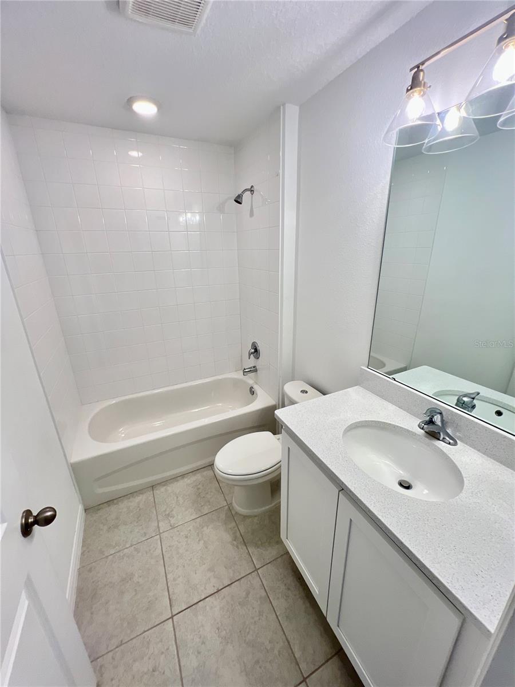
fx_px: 258
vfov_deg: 106.2
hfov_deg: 89.9
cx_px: 258
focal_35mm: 13
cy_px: 344
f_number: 1.8
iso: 100
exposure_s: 1/120
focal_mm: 1.57
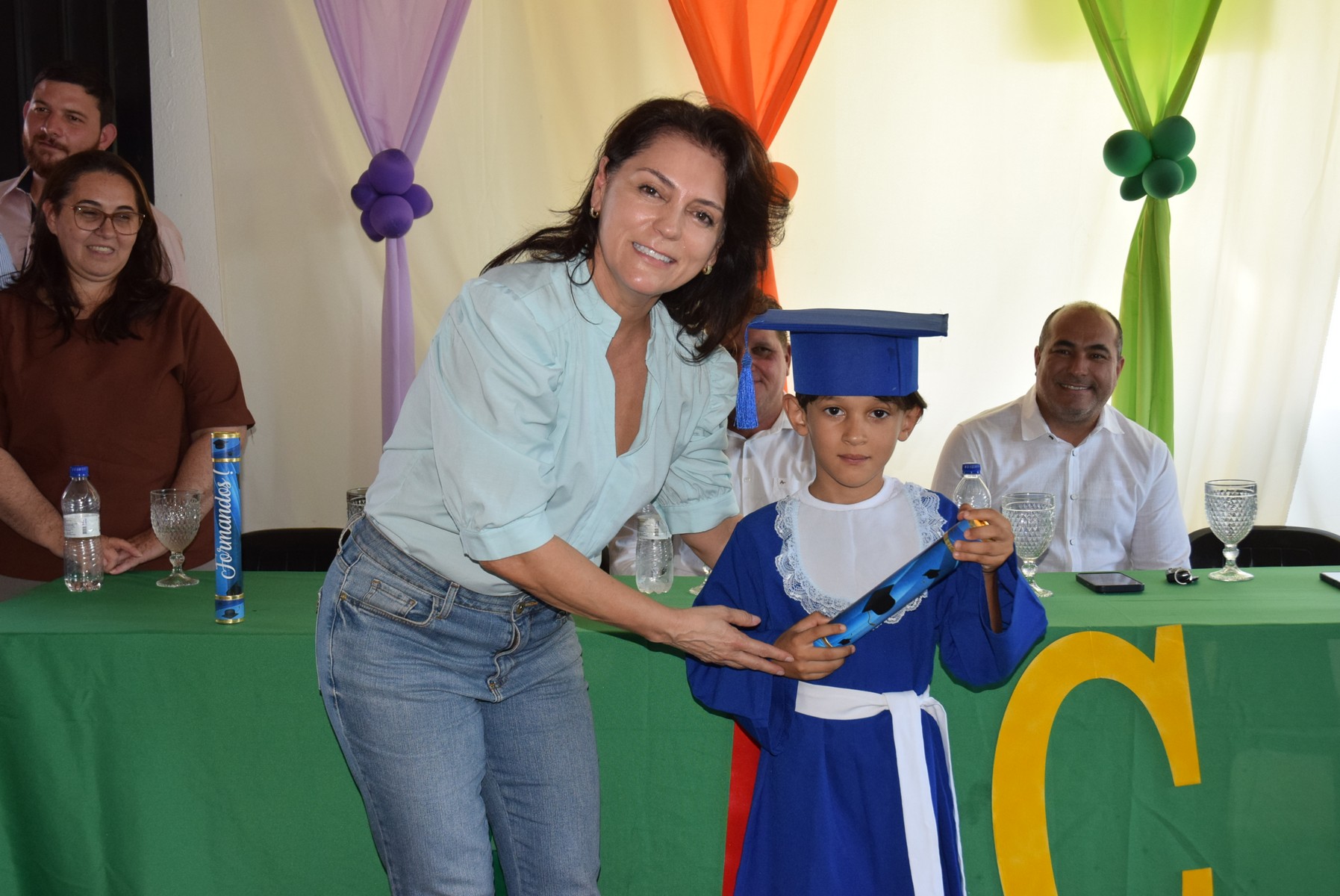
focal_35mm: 40
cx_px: 670
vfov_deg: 33.1
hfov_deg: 47.9
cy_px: 448
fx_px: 1509
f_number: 5.6
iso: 800
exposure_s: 1/125
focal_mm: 27
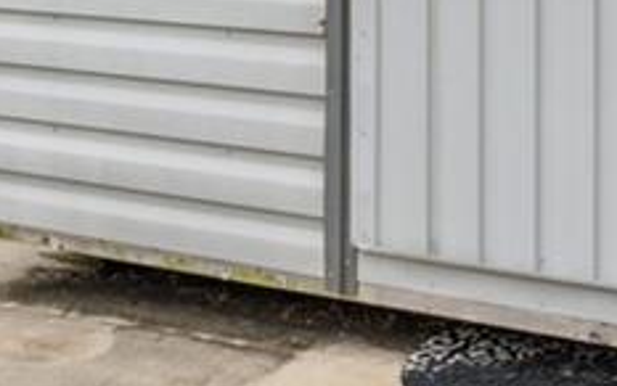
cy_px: -256
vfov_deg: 12.5
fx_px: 1649
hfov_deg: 20.9
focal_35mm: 98
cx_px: 498
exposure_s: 1/3200
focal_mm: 14
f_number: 8
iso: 1250
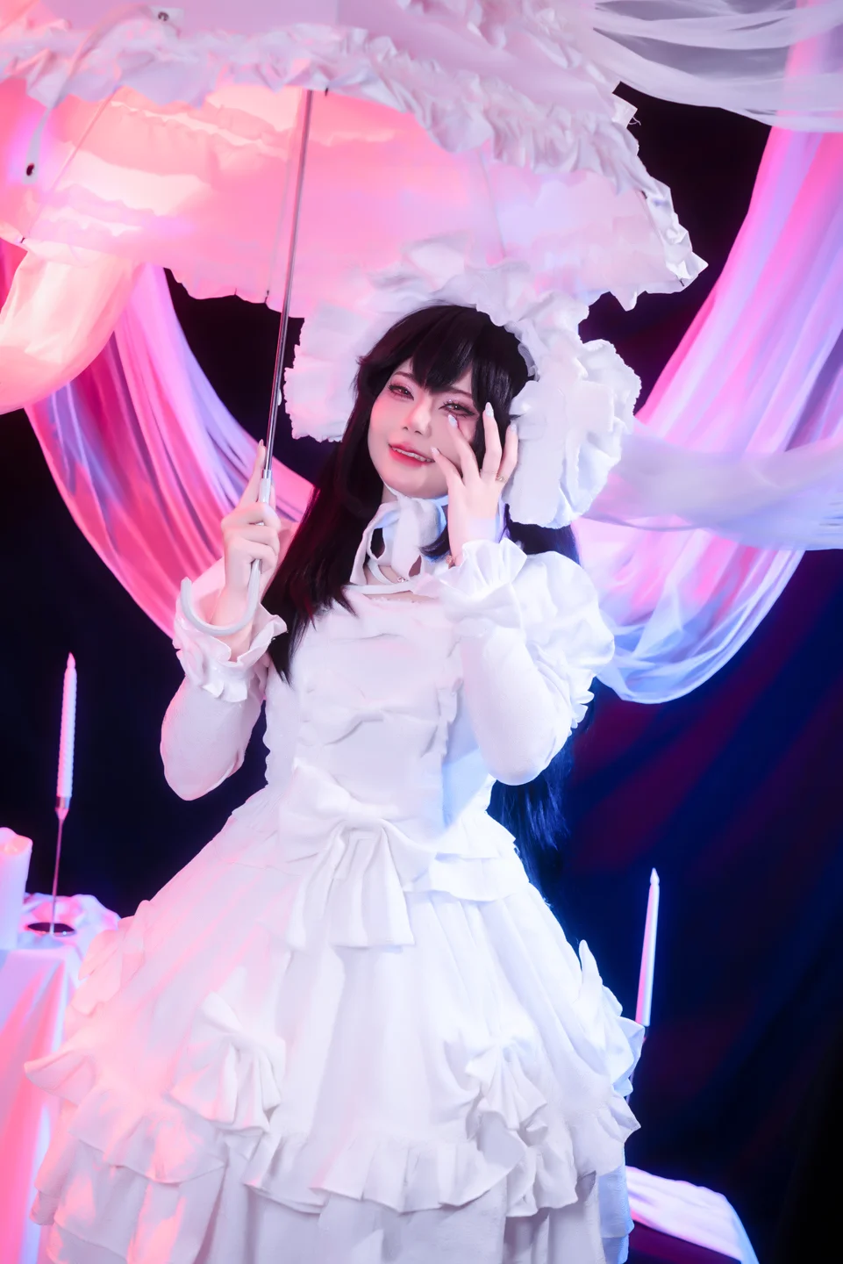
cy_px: 632
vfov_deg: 41.9
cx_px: 422
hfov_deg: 28.7
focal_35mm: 47
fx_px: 1650
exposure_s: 1/200
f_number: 4
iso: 100
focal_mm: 47
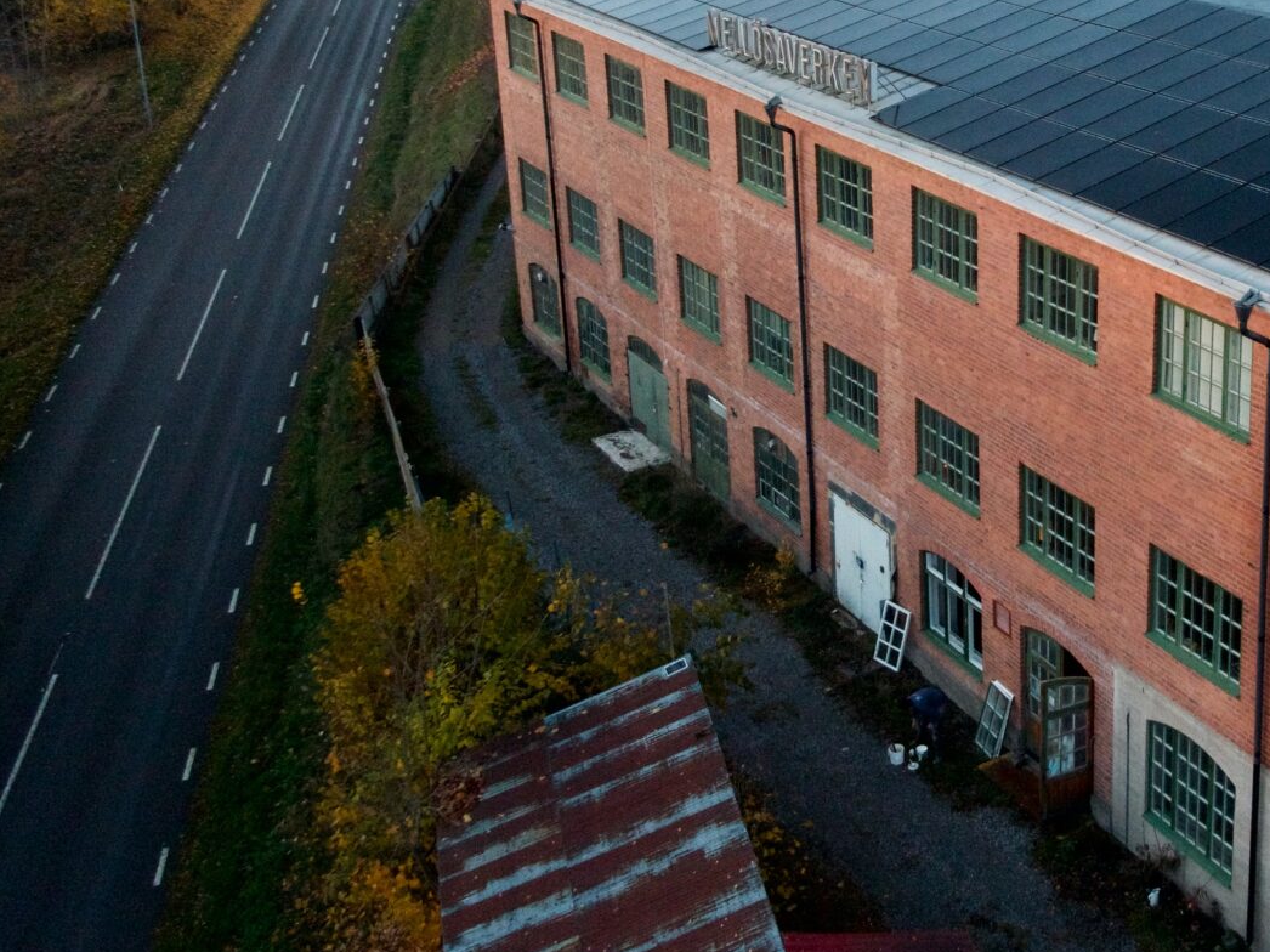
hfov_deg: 39.2
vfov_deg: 30.5
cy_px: 268
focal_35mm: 47
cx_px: 969
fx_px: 1724
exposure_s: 1/30
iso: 160
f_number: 2.8
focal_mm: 4.39
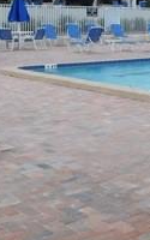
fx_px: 510
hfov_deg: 14.6
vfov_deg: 25.9
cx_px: 274
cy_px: 40
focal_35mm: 78
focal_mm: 4
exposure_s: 1/500
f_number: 6
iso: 125
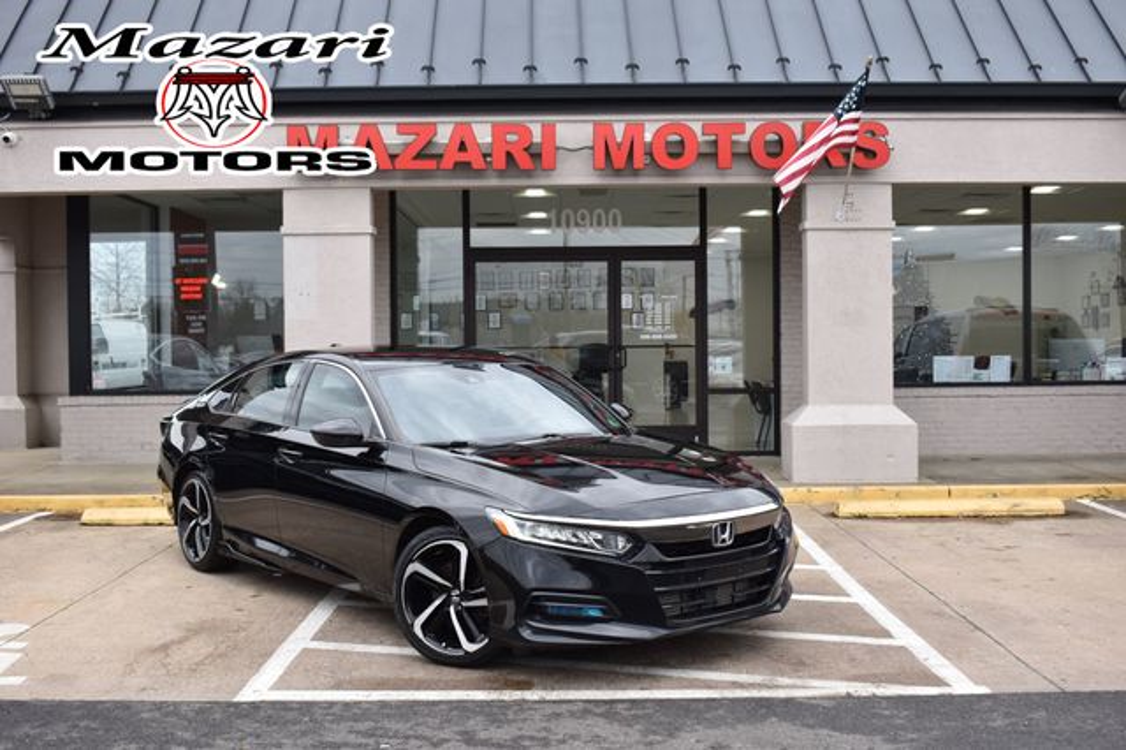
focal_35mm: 40
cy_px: 375
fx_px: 1266
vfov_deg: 33.0
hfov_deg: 47.9
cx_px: 563
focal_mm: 27
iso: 250
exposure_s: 1/125
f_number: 5.6
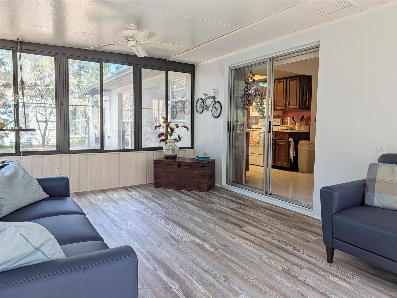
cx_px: 198
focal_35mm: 24
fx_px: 275
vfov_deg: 56.8
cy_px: 149
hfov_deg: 71.6
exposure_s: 1/364
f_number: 1.68
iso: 17
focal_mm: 6.9
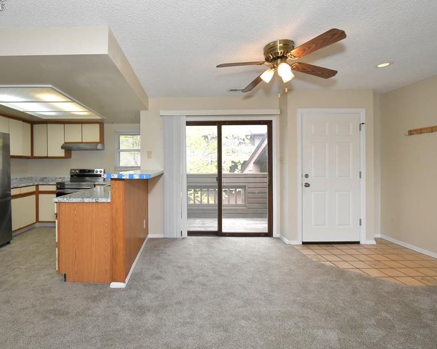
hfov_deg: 85.4
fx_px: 233
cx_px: 177
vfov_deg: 73.7
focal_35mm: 18
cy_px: 167
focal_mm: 15
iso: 1600
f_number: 10
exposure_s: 1/160
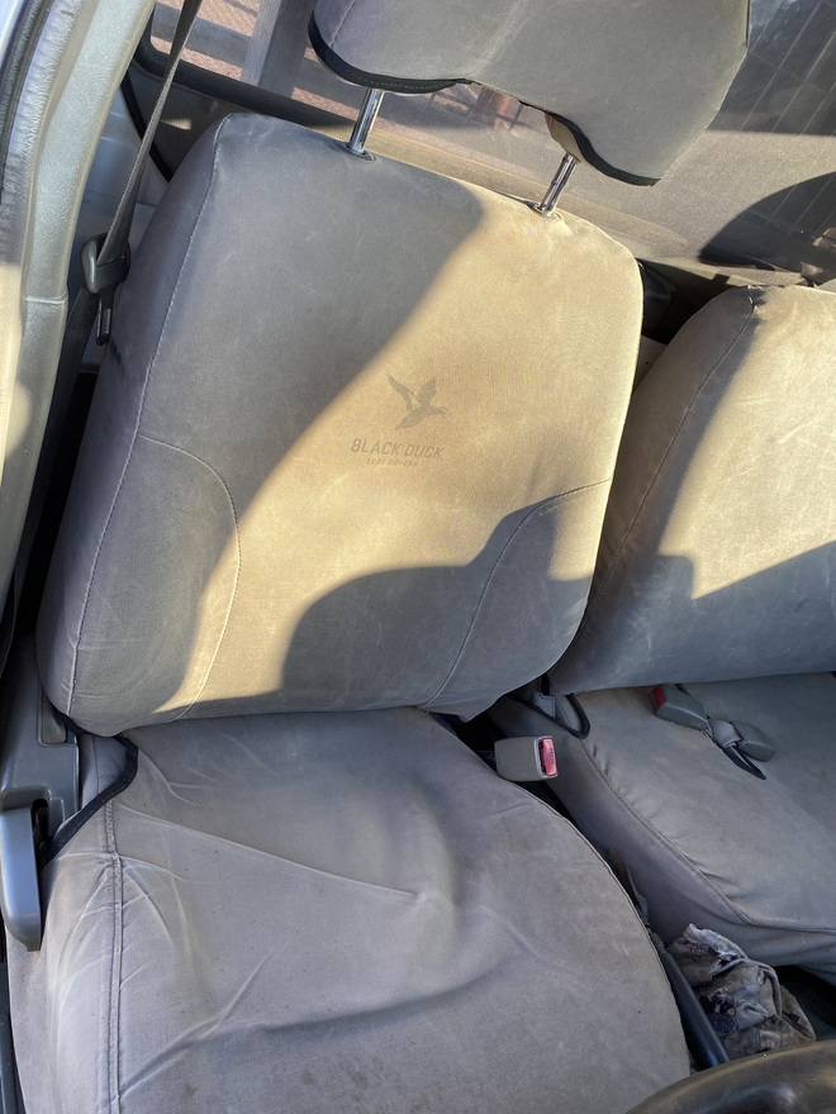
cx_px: 418
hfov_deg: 53.1
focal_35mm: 26
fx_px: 837
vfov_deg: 67.3
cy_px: 557
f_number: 1.8
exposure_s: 1/198
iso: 32
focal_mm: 4.25
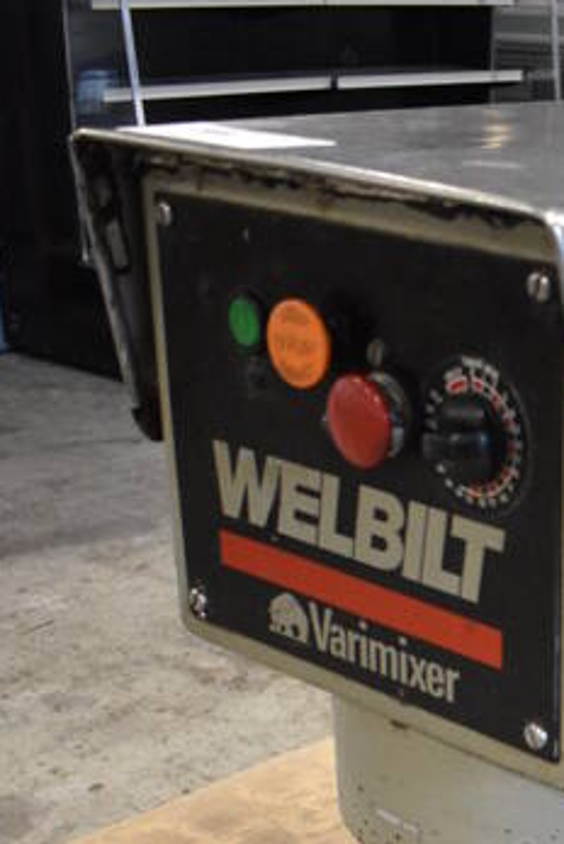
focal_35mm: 71
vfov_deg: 26.1
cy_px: 947
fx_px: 1665
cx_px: 678
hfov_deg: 18.2
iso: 2000
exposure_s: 1/125
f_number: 3.5
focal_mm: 18
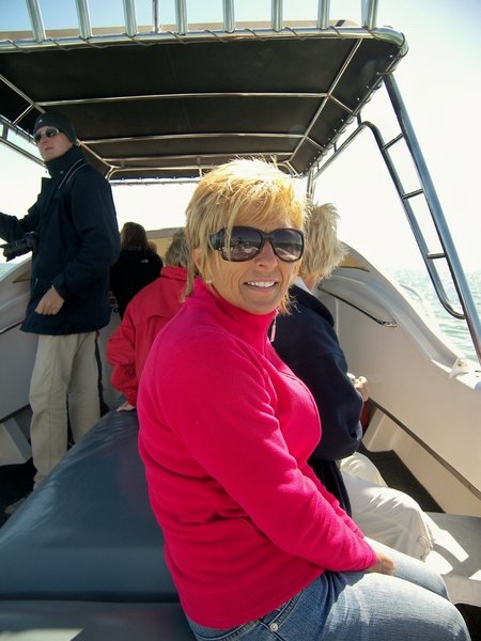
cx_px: 240
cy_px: 320
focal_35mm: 24
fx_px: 445
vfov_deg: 71.6
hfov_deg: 56.8
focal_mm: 5
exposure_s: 1/320
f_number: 2.8
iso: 50
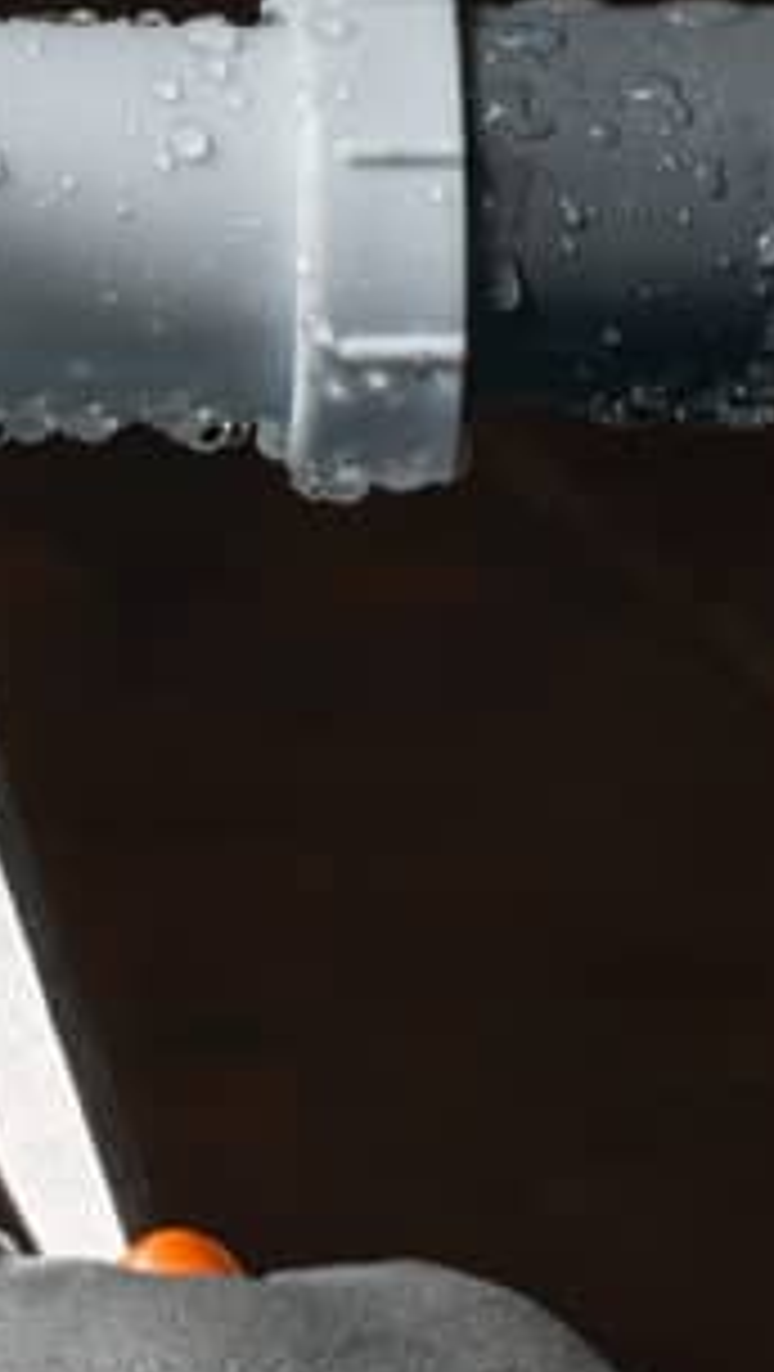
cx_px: -963
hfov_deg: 3.3
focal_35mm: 369
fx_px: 13437
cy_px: 1023
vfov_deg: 5.8
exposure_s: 1/6
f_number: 11
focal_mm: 105
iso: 100
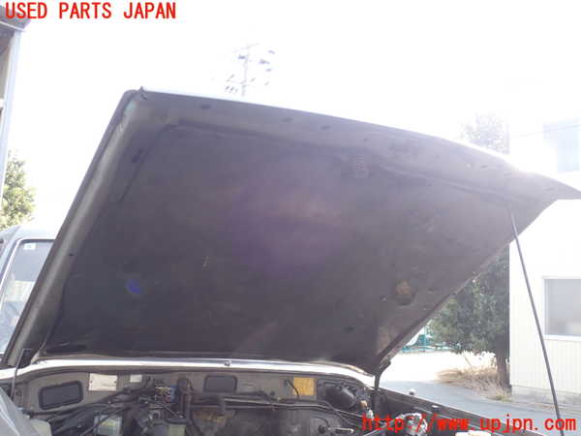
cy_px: 218
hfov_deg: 51.4
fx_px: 604
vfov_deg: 39.7
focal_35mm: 36
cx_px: 290
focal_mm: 6.37
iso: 100
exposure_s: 1/100
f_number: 3.5
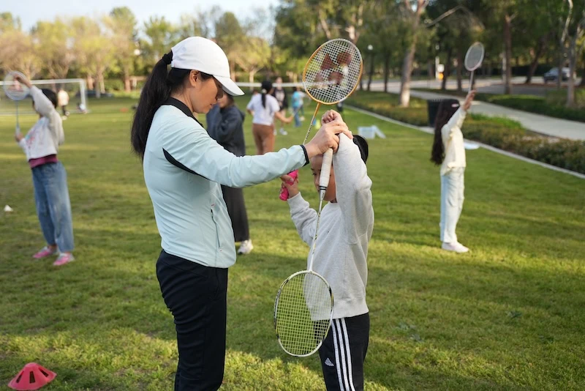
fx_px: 634
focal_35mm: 39
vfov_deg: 34.2
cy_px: 196
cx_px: 292
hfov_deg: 49.5
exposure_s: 1/400
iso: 125
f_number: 2.8
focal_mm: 39
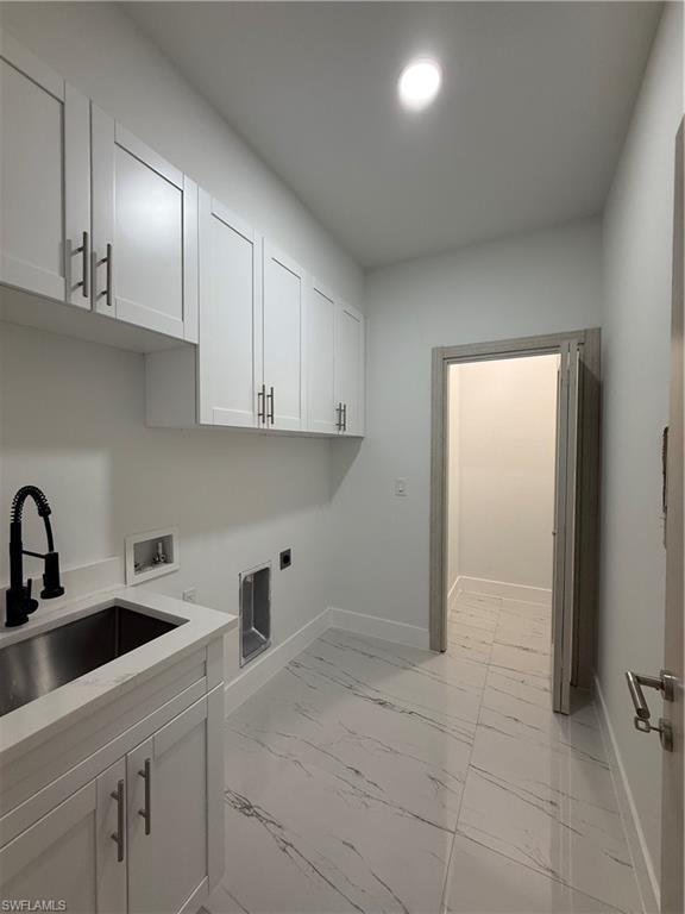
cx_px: 342
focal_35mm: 14
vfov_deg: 102.1
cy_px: 457
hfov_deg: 85.7
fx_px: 369
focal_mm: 2.22
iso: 160
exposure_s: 1/120
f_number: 2.2
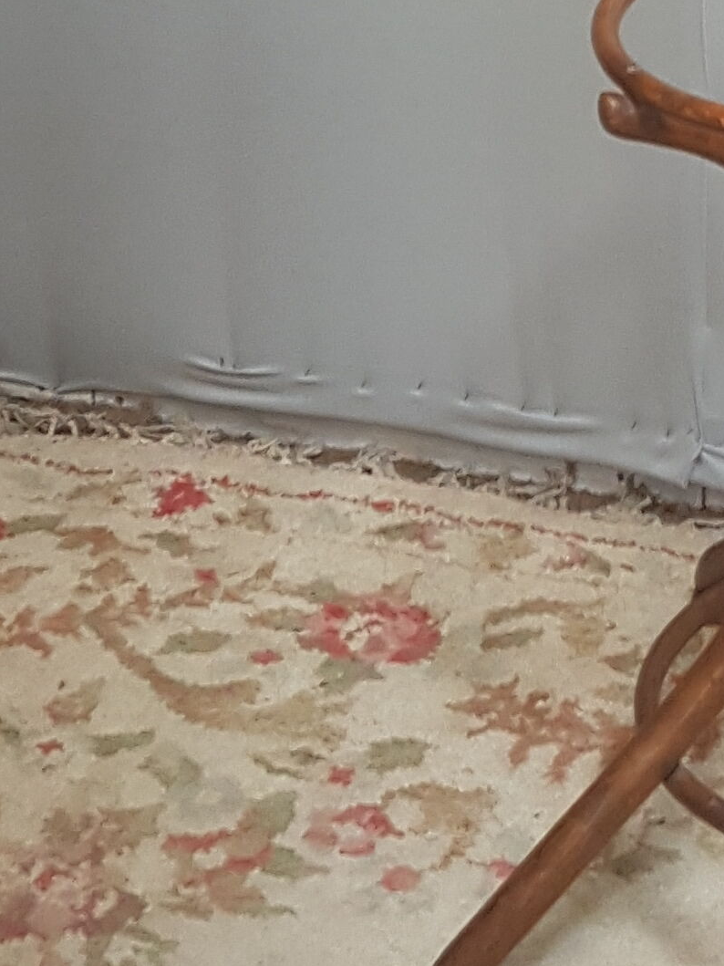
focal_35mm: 99
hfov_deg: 14.7
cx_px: 735
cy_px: -548
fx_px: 2761
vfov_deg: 17.5
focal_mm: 4.2
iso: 80
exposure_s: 1/50
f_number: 1.7
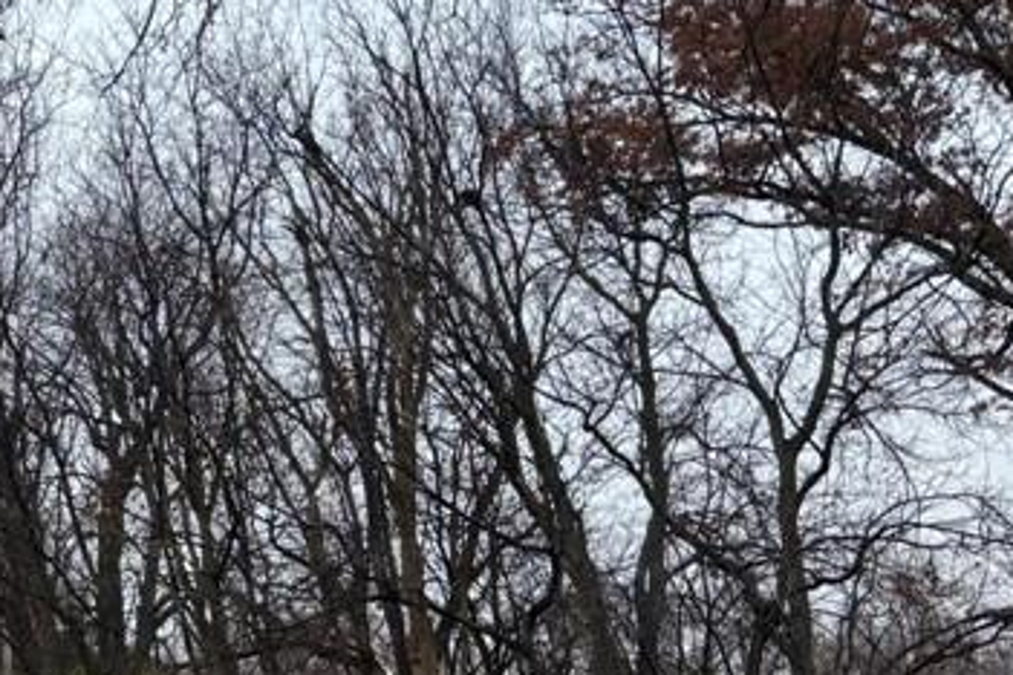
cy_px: 462
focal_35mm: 79
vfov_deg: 17.2
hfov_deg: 23.2
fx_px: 2223
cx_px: -248
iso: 50
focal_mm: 5.96
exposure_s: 1/2105
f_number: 1.6
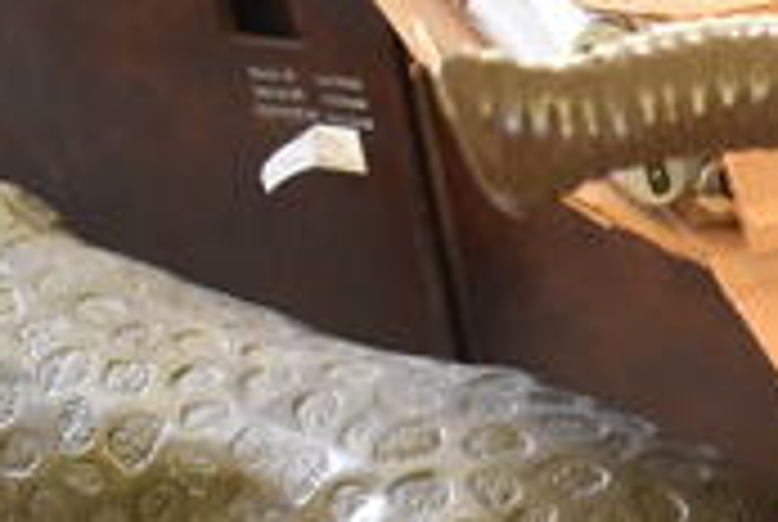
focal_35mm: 95
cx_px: 1277
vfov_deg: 13.9
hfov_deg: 18.2
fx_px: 2057
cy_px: 662
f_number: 3.5
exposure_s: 1/125
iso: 2800
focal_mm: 18
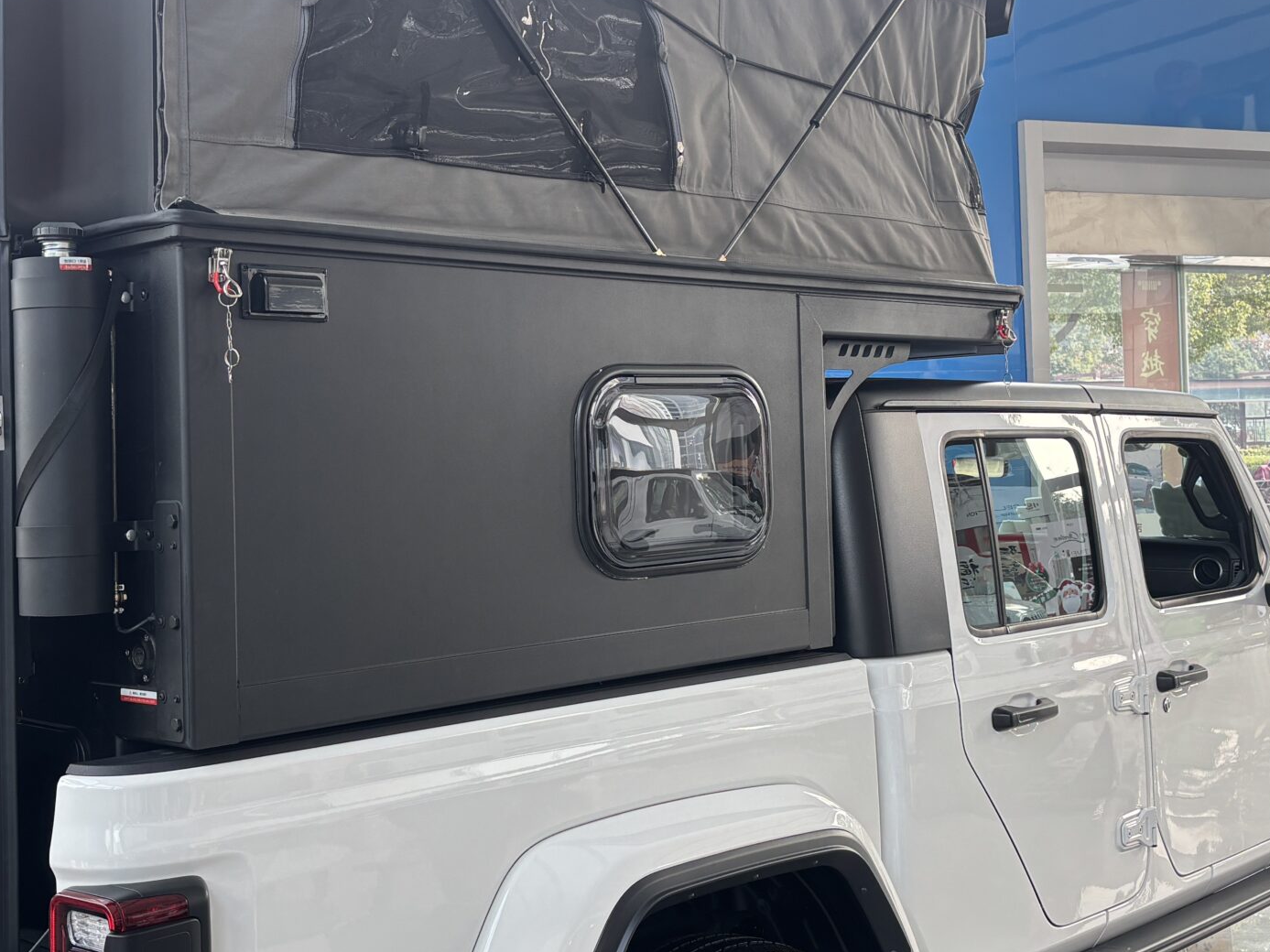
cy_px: 427
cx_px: 581
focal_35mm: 48
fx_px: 1761
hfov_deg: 39.6
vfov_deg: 30.2
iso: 64
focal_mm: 5.96
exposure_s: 1/121
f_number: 1.6
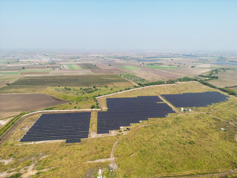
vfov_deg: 56.8
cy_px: 89
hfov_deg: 71.6
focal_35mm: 24
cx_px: 118
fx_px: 164
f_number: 1.7
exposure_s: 1/2000
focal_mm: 6.72
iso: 100
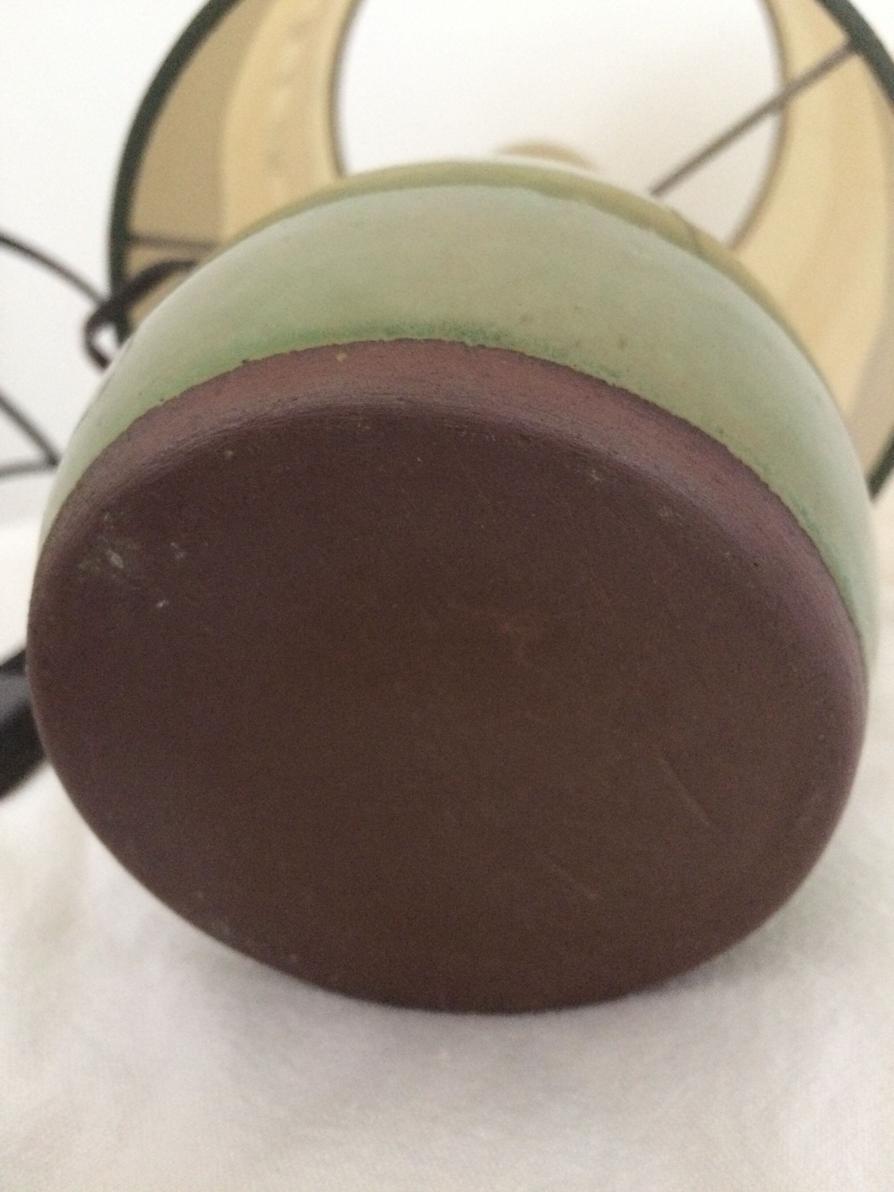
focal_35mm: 29
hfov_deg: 48.2
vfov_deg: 61.7
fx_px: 999
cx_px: 447
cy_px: 596
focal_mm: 4.15
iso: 400
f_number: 2.2
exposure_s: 1/17
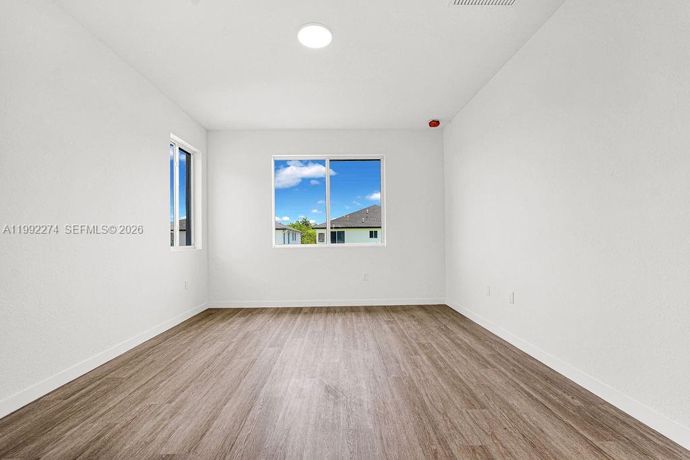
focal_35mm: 16
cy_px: 230
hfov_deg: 96.7
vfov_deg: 73.8
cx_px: 345
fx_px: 307
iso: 250
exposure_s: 1/30
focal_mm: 16
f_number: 7.1
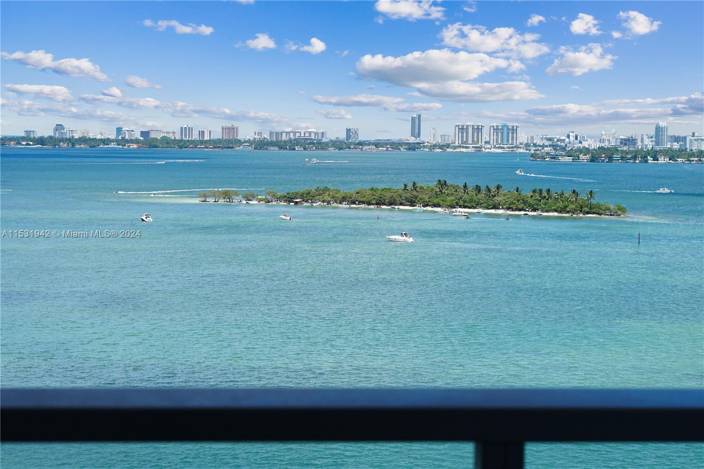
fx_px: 1466
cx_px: 352
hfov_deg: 27.0
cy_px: 234
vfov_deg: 18.2
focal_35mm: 75
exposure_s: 1/1250
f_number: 5
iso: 250
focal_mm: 50
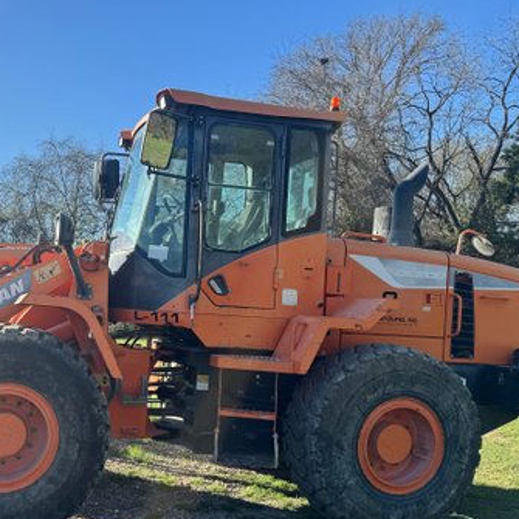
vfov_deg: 41.7
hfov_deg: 40.1
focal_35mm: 40
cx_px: 101
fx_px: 679
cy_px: 306
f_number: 1.78
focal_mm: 6.76
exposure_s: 1/2959
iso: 80
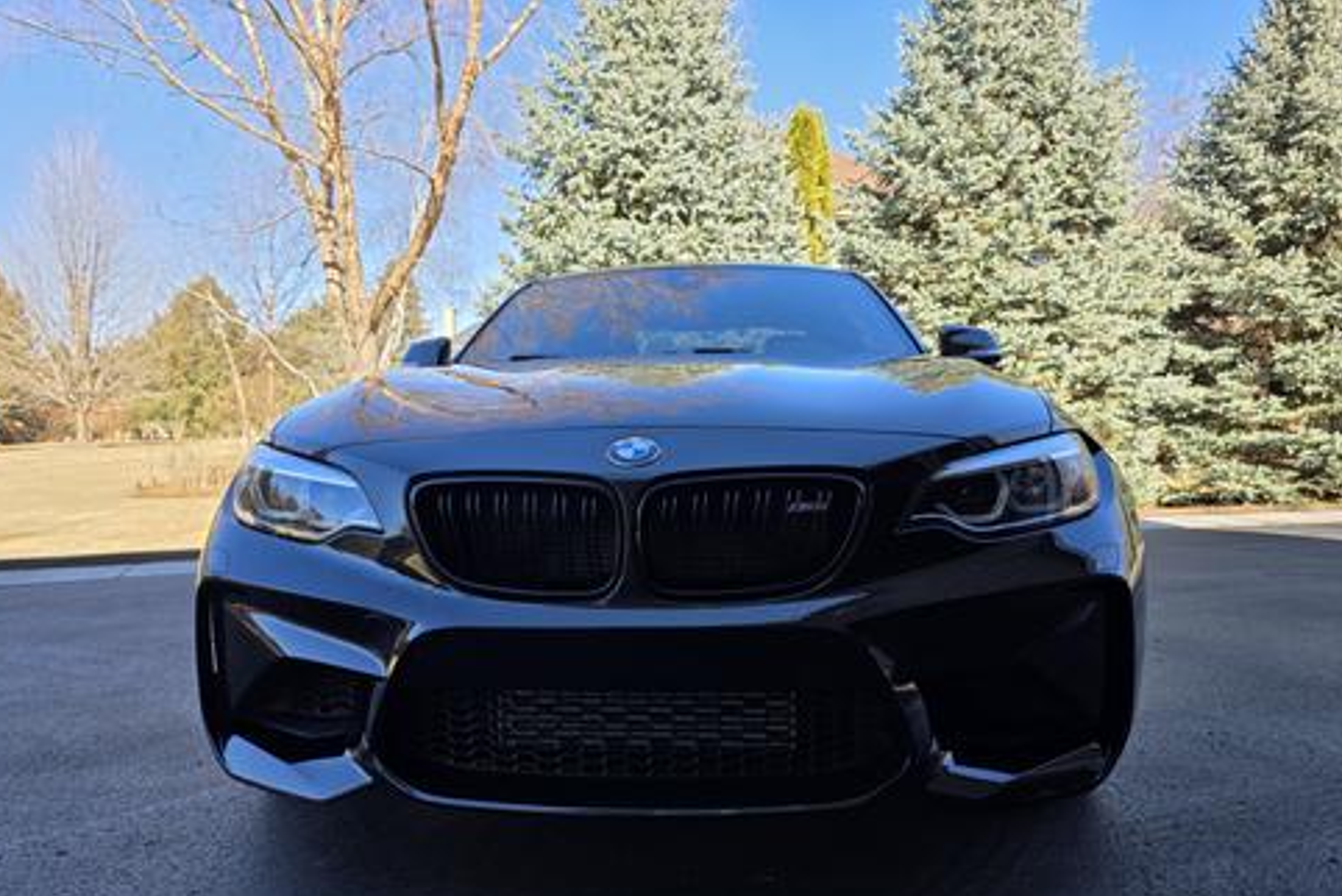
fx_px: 932
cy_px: 523
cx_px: 665
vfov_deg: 51.1
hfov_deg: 71.5
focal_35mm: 25
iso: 80
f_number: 1.7
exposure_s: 1/1904
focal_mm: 6.3
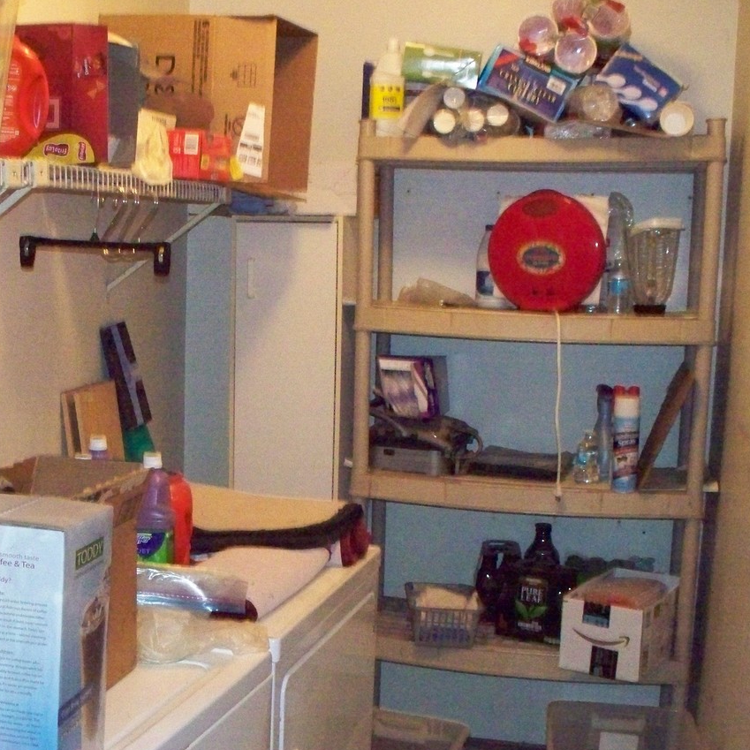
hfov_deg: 31.2
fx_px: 1324
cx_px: 204
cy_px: 448
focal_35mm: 54
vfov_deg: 31.6
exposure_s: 1/60
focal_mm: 7.54
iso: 1600
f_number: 2.8
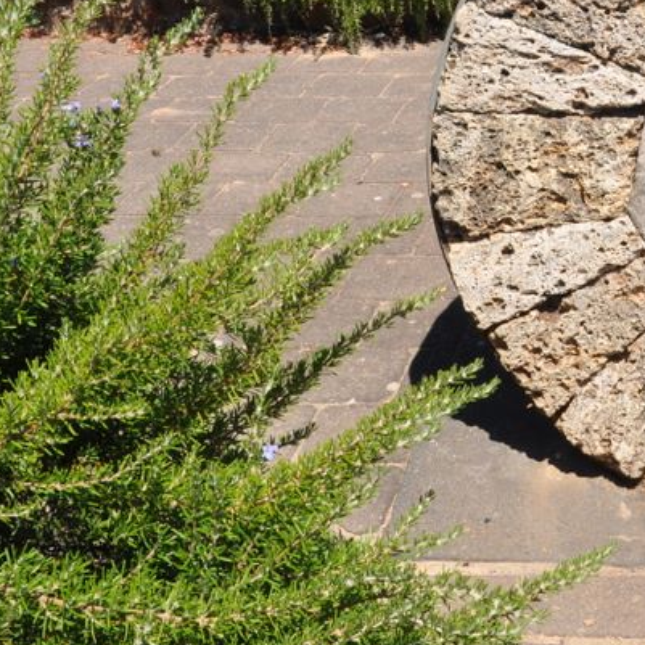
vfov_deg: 22.0
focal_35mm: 78
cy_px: 153
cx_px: 713
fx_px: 1644
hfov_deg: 21.1
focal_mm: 24
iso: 200
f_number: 14
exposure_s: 1/200
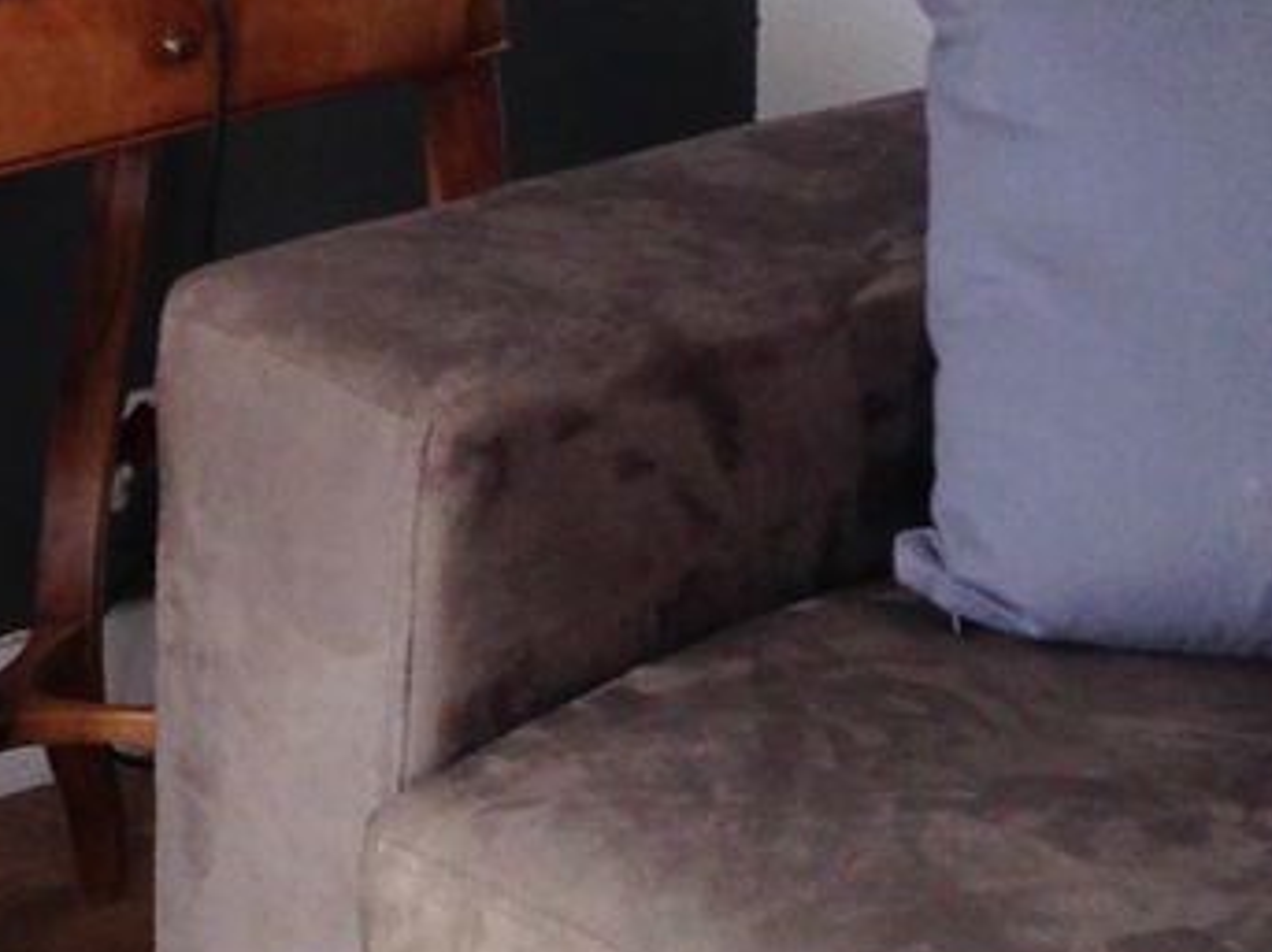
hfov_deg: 12.7
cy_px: -689
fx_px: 5657
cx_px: 145
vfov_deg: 9.2
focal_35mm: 154
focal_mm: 4.12
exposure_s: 1/120
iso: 50
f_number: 2.4
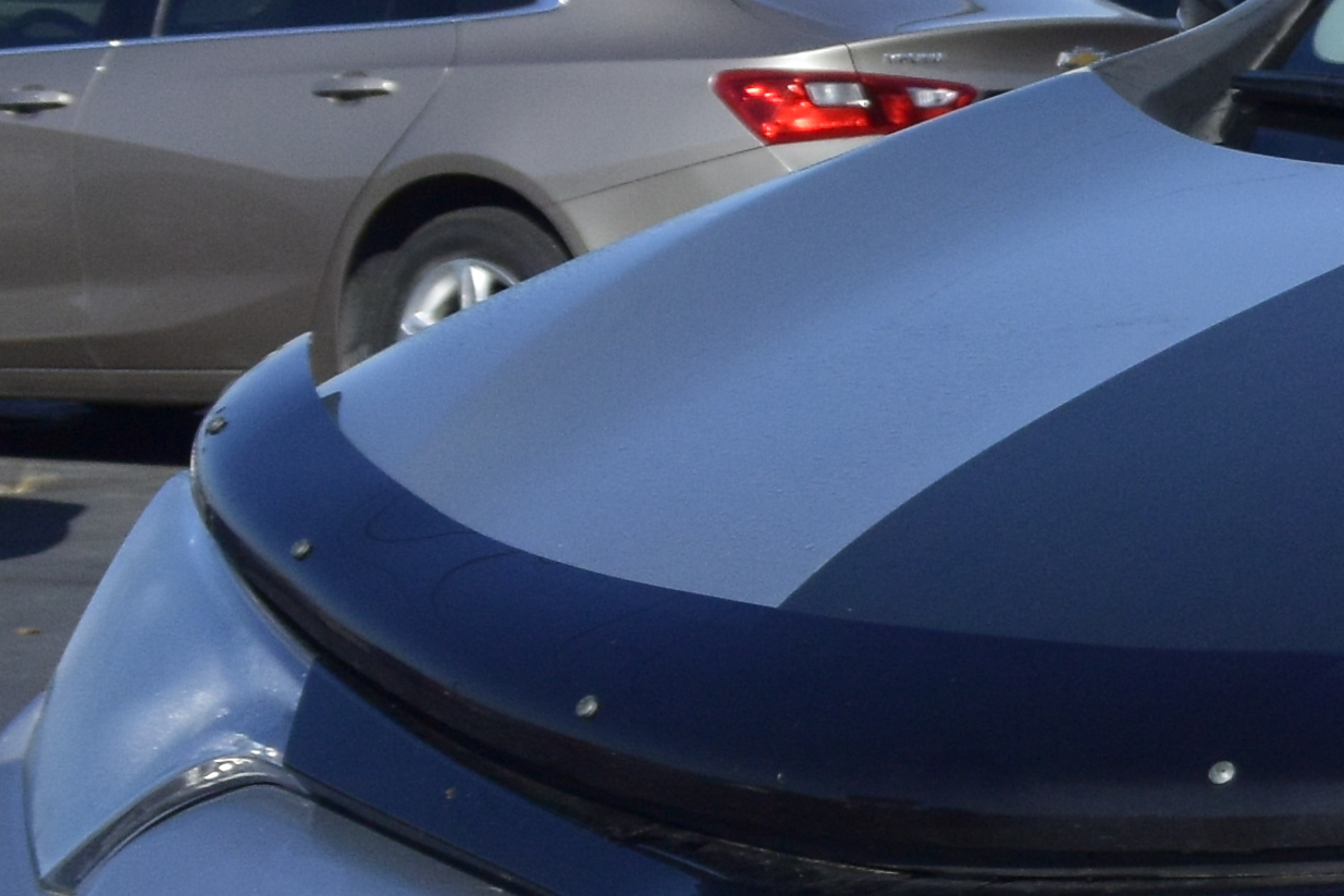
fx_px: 6644
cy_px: 985
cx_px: 2308
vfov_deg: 7.7
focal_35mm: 178
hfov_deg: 10.9
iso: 160
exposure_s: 1/1000
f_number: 5
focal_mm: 15.7
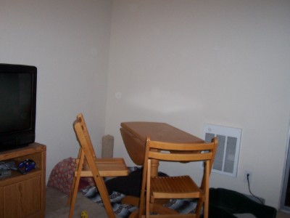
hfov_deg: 50.1
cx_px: 145
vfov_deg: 38.7
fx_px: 310
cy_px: 109
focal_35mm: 37
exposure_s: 1/60
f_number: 2.8
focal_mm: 5.6
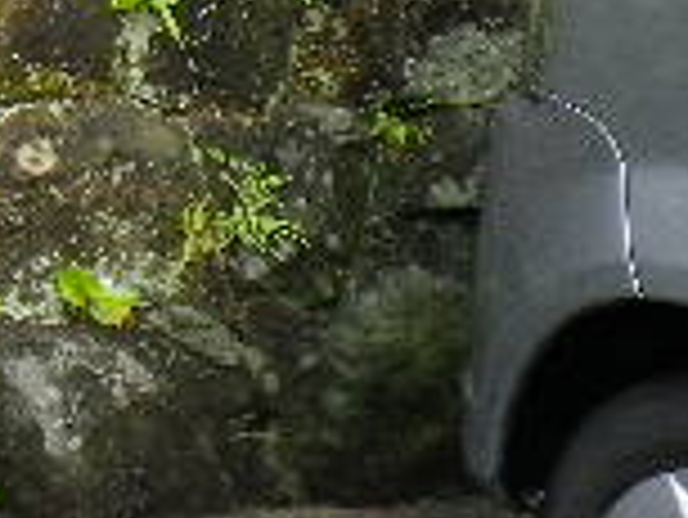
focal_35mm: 117
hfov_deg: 14.6
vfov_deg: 11.8
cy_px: -378
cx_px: -571
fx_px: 2327
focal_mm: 5.05
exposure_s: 1/100
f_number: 3.5
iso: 125
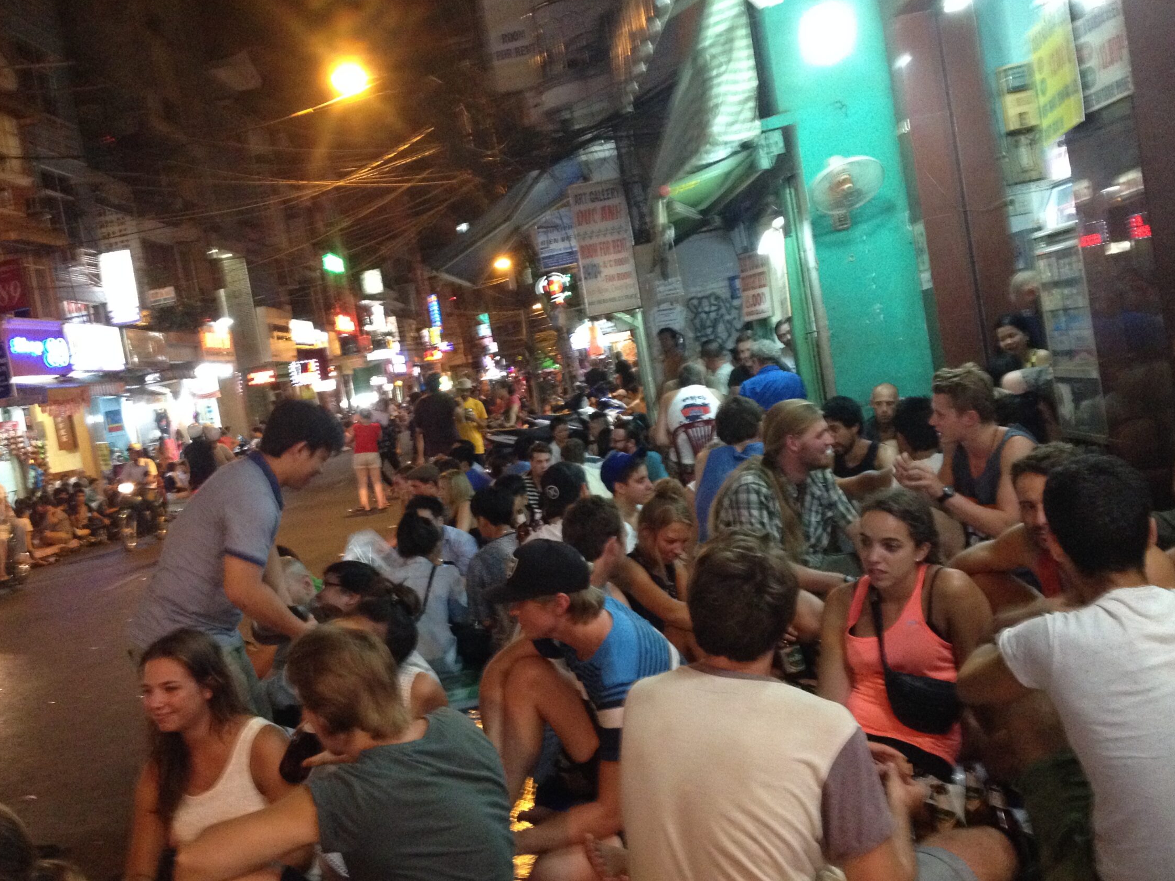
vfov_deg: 36.0
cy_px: 437
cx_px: 558
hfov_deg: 46.8
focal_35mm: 40
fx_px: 1358
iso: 400
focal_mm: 4.28
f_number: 2.4
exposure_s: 1/20
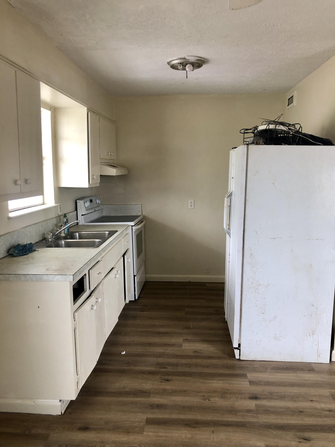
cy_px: 224
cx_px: 168
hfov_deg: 49.7
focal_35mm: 28
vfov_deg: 63.4
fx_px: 361
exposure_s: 1/30
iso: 32
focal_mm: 3.99
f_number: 1.8
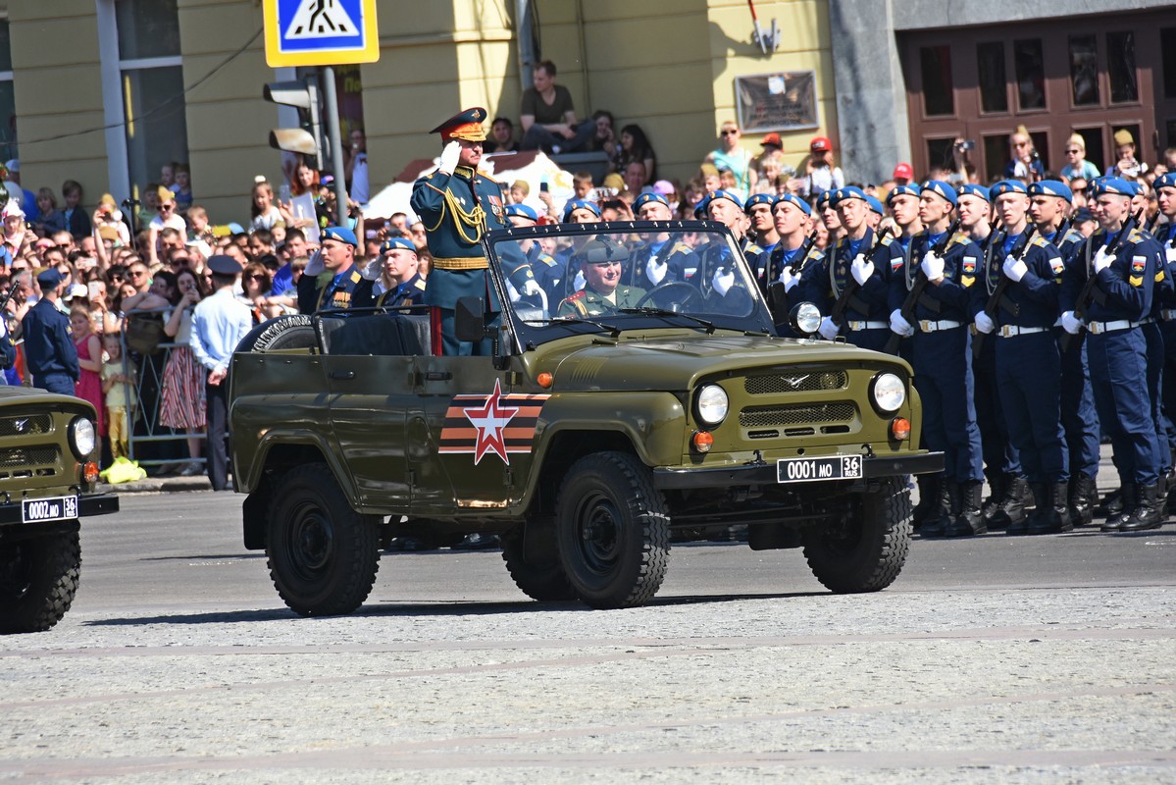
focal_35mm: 450
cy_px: 392
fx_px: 14703
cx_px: 588
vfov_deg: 3.1
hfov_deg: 4.6
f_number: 9.5
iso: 500
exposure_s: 1/500
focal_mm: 300
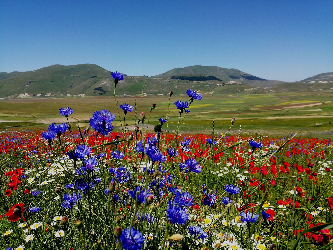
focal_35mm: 26
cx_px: 166
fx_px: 250
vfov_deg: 53.1
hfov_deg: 67.3
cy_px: 125
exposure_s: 1/1319
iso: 50
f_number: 1.8
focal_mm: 3.62
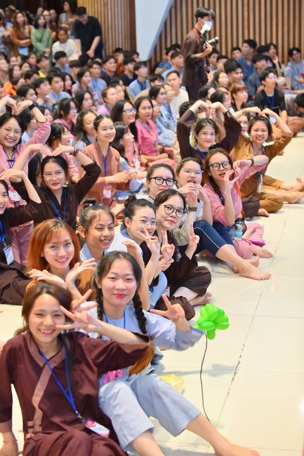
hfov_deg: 19.4
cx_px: 152
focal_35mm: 70
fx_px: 887
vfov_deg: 28.9
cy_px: 228
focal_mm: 70
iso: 1000
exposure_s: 1/100
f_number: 3.5
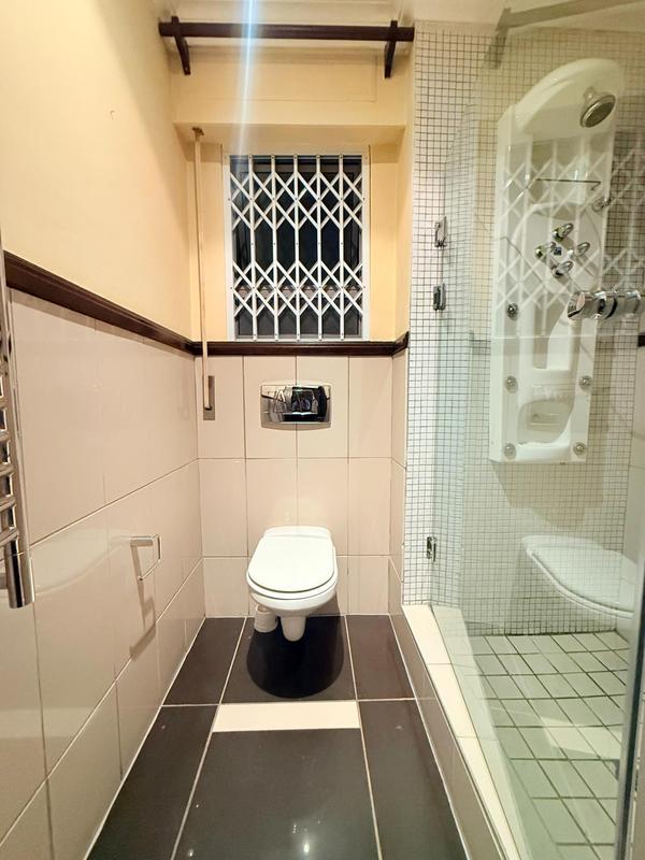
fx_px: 348
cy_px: 430
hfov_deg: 85.7
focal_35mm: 14
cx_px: 322
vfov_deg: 102.1
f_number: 2.2
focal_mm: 2.22
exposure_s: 1/50
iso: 640
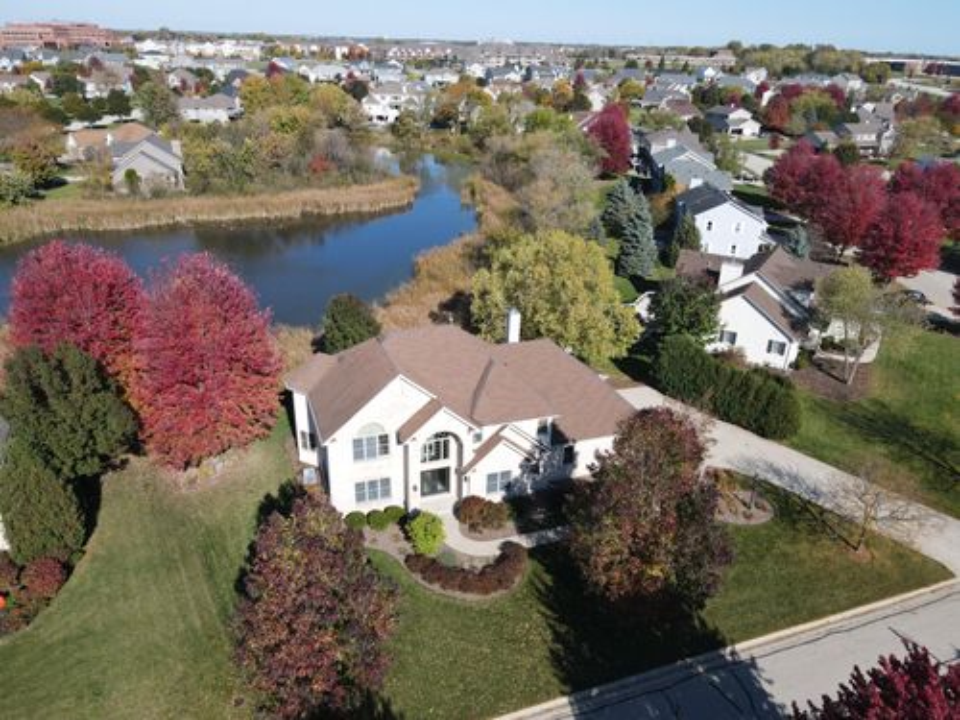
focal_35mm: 24
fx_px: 666
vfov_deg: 56.8
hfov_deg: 71.6
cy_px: 360
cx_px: 480
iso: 100
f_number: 2.8
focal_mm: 4.5
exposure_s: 1/500
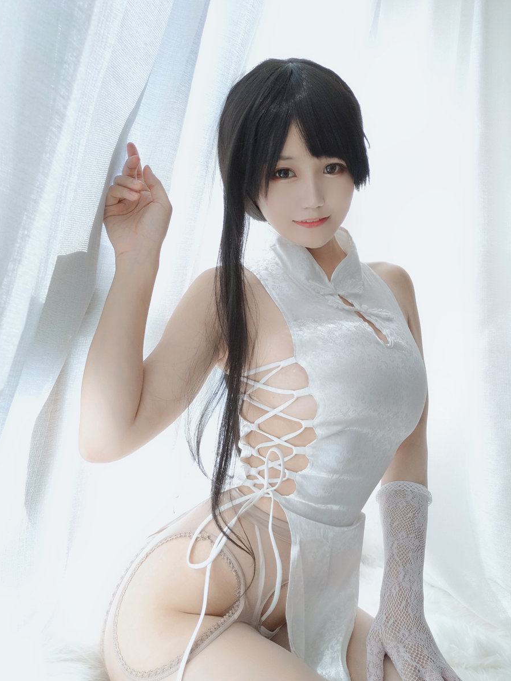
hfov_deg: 49.8
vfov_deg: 63.3
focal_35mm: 28
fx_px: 551
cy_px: 372
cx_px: 262
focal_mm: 4.36
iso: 80
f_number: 1.8
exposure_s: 1/381
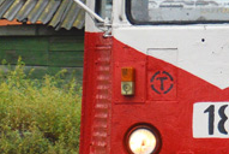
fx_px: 4791
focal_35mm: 752
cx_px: 370
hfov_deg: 2.7
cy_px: -114
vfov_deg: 1.8
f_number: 5.6
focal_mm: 80
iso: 200
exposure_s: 1/320
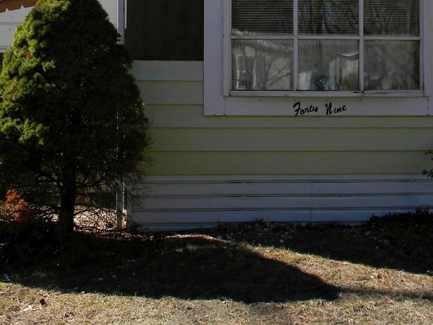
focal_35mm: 62
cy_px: 71
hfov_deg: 31.2
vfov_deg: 23.4
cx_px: 229
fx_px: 776
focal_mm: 5
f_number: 3.5
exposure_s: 1/690
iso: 80
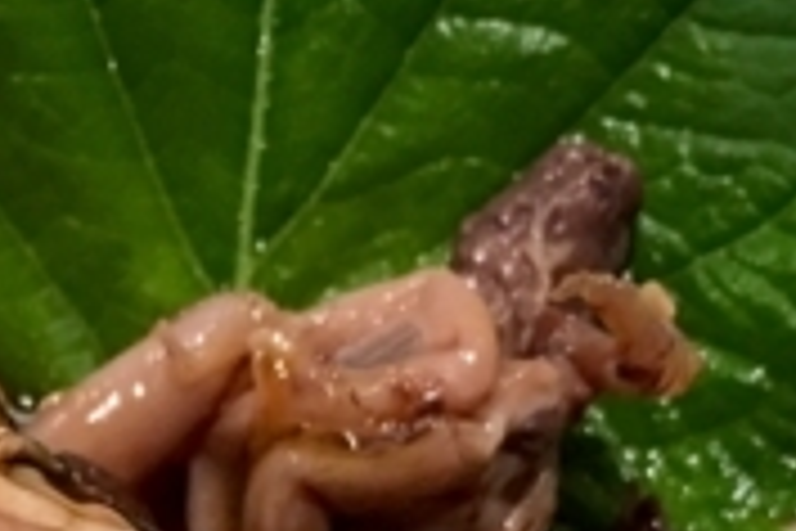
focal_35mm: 136
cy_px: 1084
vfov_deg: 9.4
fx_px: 3007
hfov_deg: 15.0
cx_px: 130
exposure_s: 1/30
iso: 125
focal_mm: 4.15
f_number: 2.2
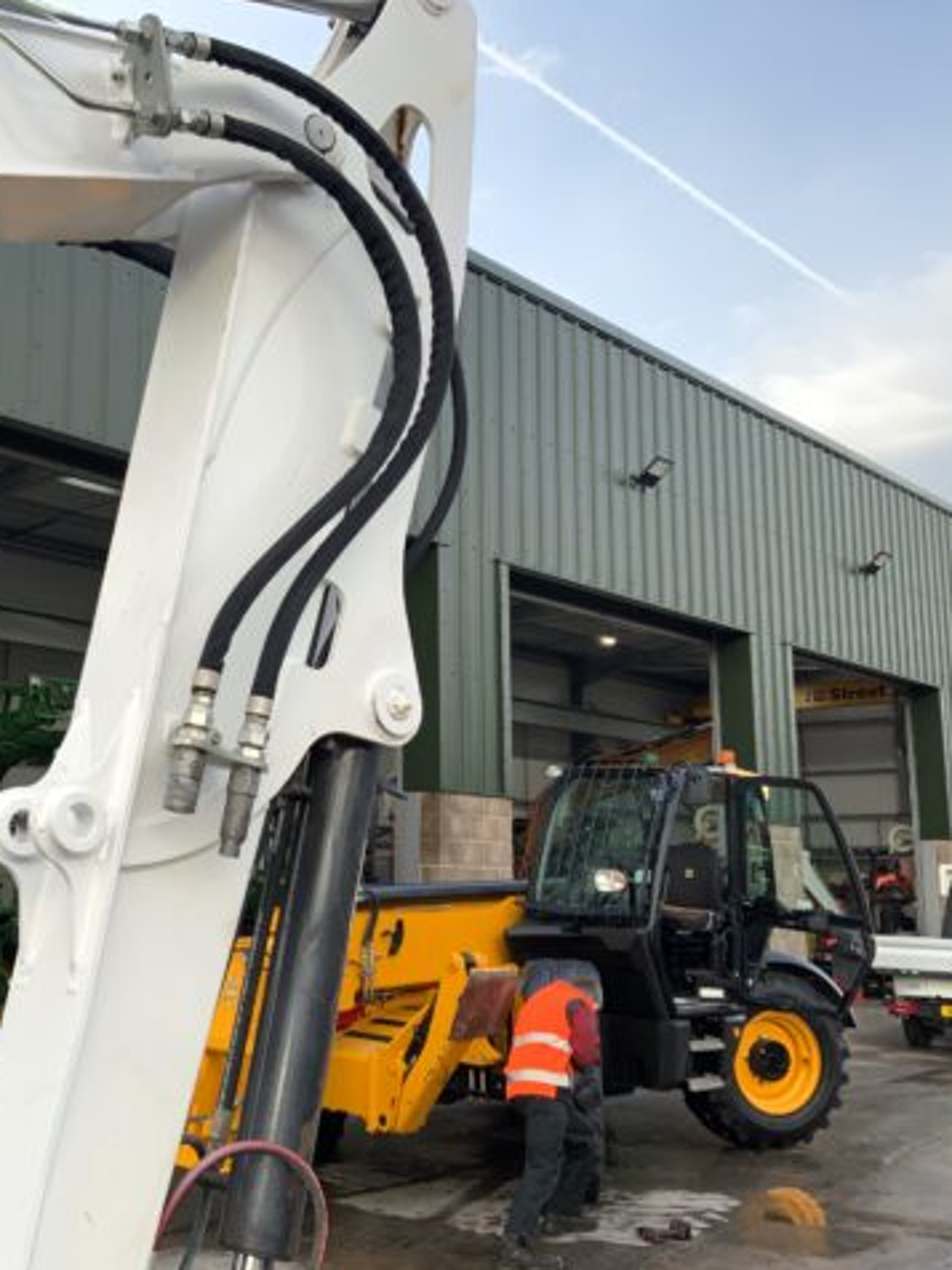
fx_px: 1430
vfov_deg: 47.9
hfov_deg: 36.1
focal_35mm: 39
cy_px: 635
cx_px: 259
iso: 16
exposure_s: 1/138
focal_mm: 3
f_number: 1.8
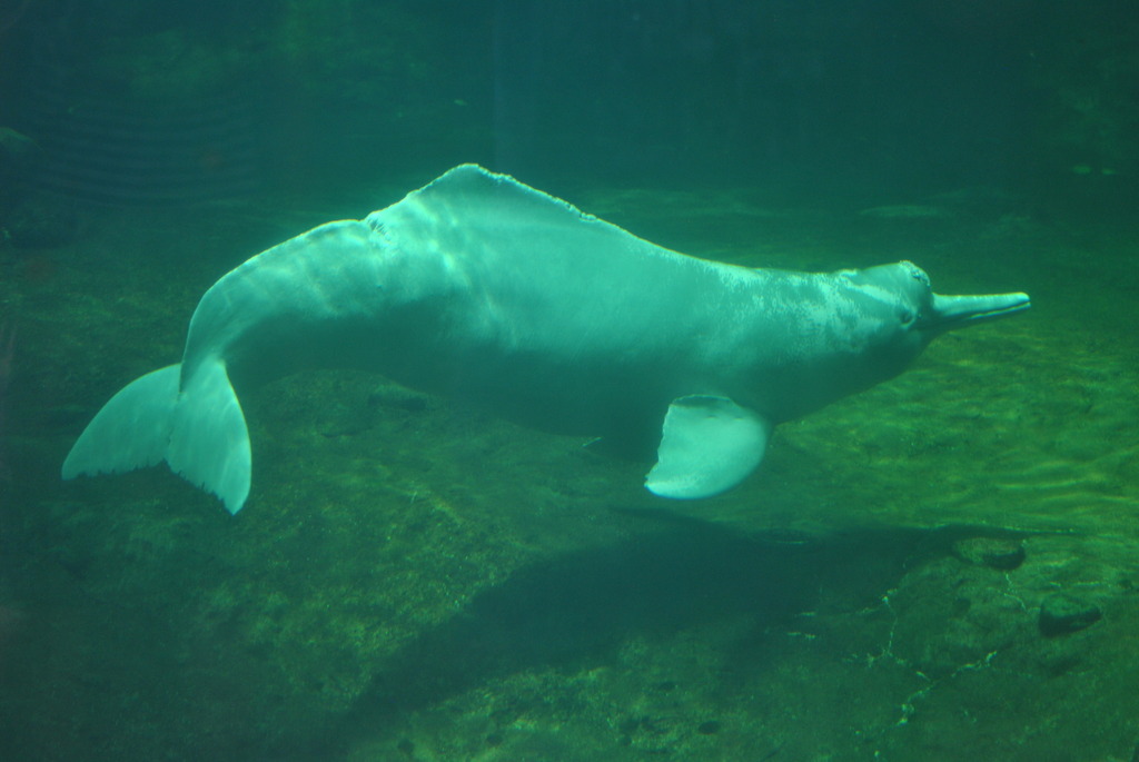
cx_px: 570
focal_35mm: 105
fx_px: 3325
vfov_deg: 13.1
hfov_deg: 19.4
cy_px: 381
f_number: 4
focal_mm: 70
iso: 200
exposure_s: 1/160
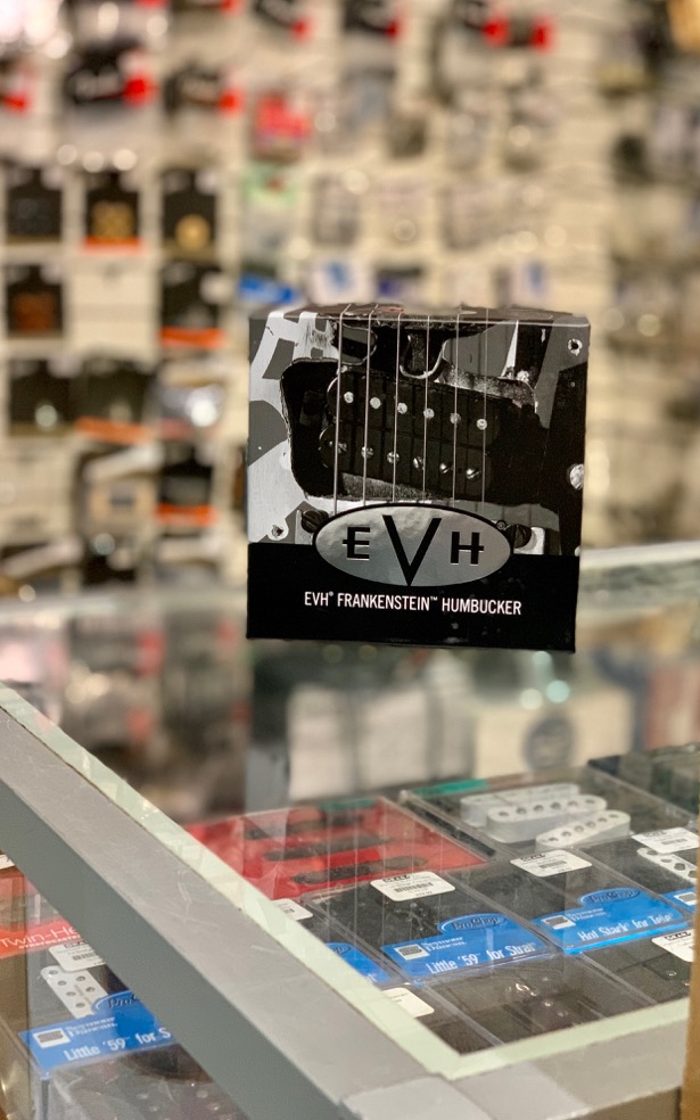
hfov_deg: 23.1
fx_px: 1709
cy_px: 553
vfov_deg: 36.3
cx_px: 418
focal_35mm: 56
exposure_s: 1/40
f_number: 2.4
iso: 500
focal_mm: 6
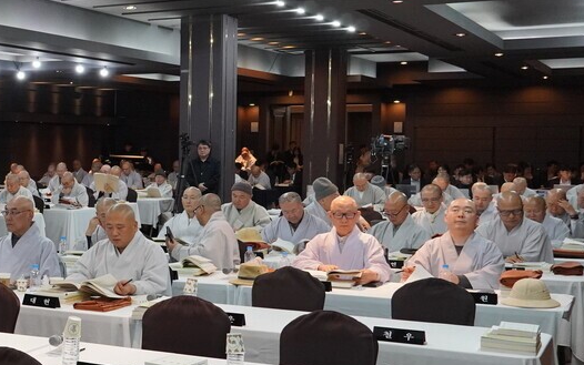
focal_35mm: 67
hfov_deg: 27.3
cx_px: -103
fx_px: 1067
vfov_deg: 19.4
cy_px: 195
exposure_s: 1/160
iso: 1250
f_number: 4
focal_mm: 18
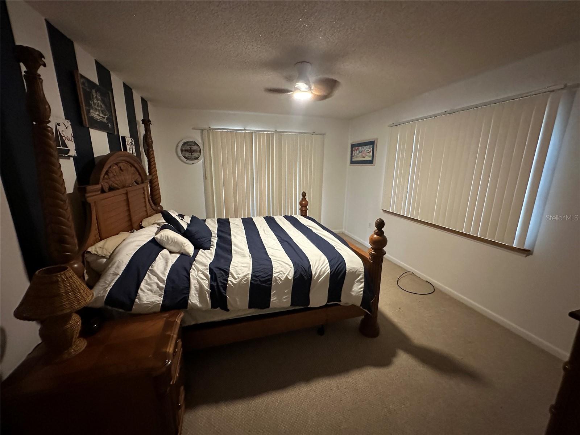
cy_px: 218
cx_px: 290
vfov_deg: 85.7
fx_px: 235
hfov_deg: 102.1
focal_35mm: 14
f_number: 2.2
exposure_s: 1/60
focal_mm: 2.22
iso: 800
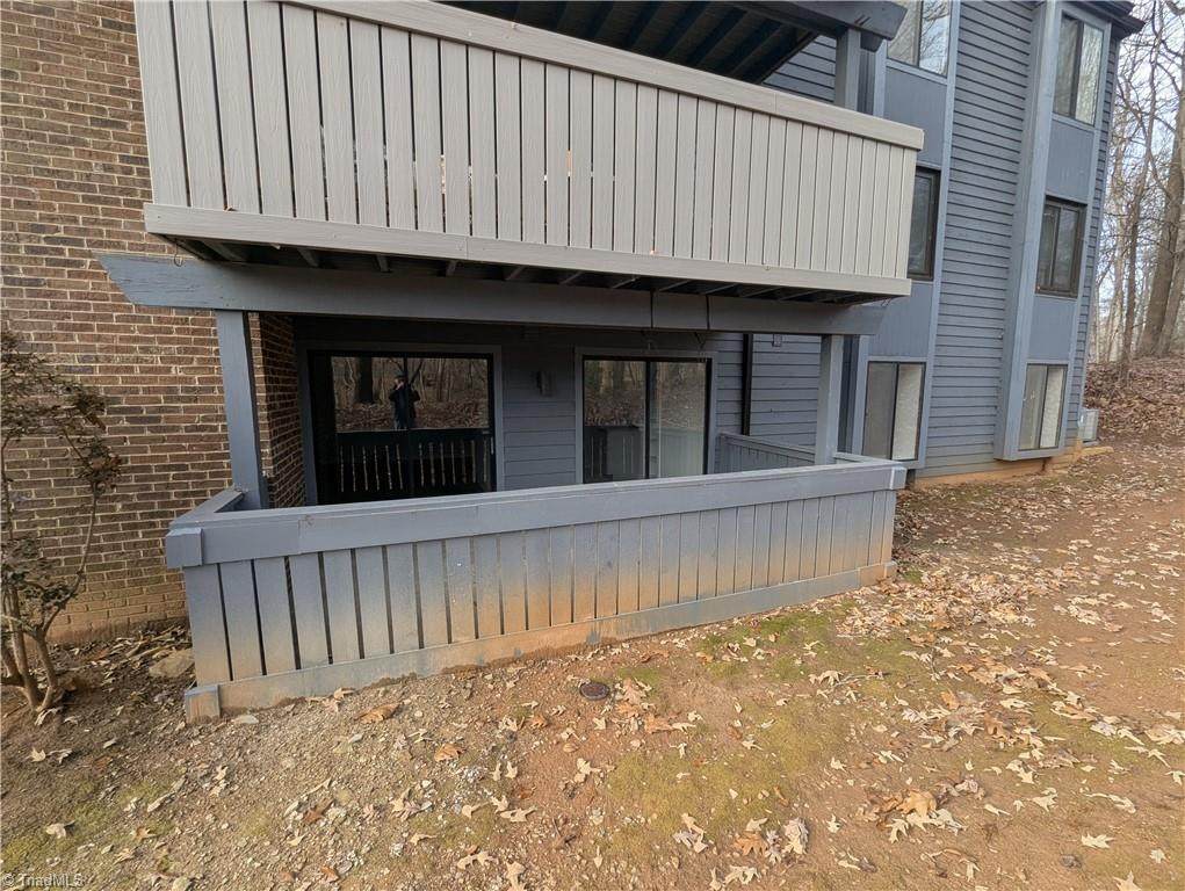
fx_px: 445
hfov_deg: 106.1
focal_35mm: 13
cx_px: 592
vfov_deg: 90.0
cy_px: 446
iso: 41
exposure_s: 1/130
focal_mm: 1.95
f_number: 2.2
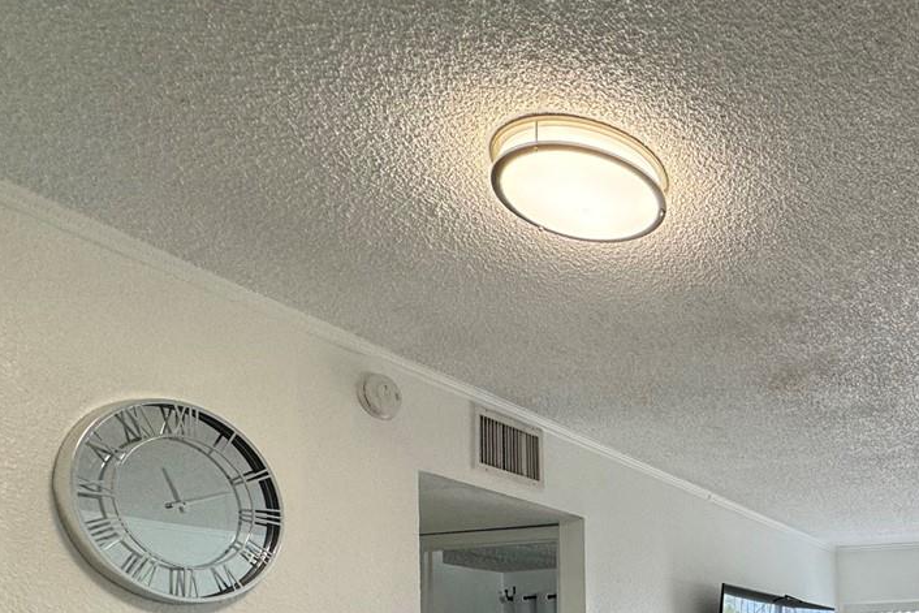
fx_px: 843
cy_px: 666
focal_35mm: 33
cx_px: 871
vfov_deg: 34.7
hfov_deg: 49.2
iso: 125
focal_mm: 2.22
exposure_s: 1/120
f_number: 2.2
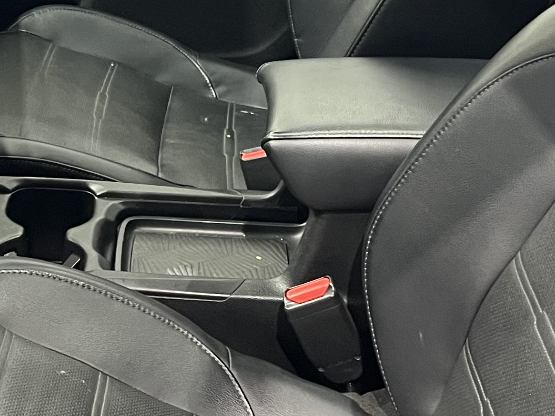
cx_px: 95
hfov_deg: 21.4
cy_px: 30
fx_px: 1443
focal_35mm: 90
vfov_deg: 16.2
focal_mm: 5.7
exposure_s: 1/40
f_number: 1.5
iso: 400
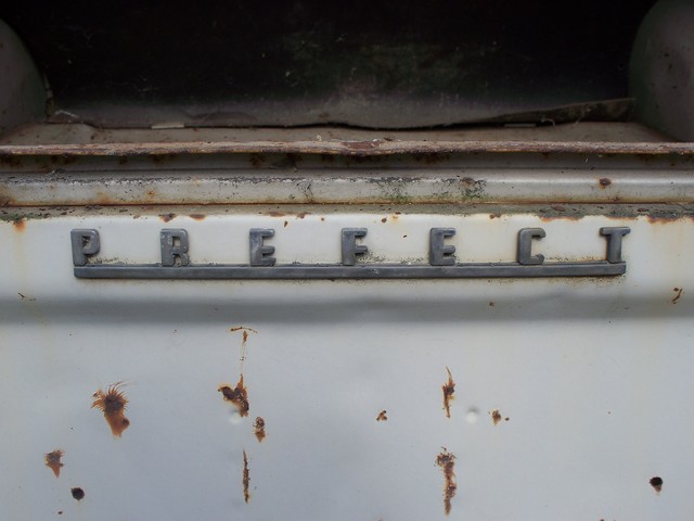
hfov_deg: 51.4
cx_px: 347
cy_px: 260
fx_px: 722
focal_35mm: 36
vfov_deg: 39.7
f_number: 5
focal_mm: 7.54
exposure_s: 1/320
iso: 80
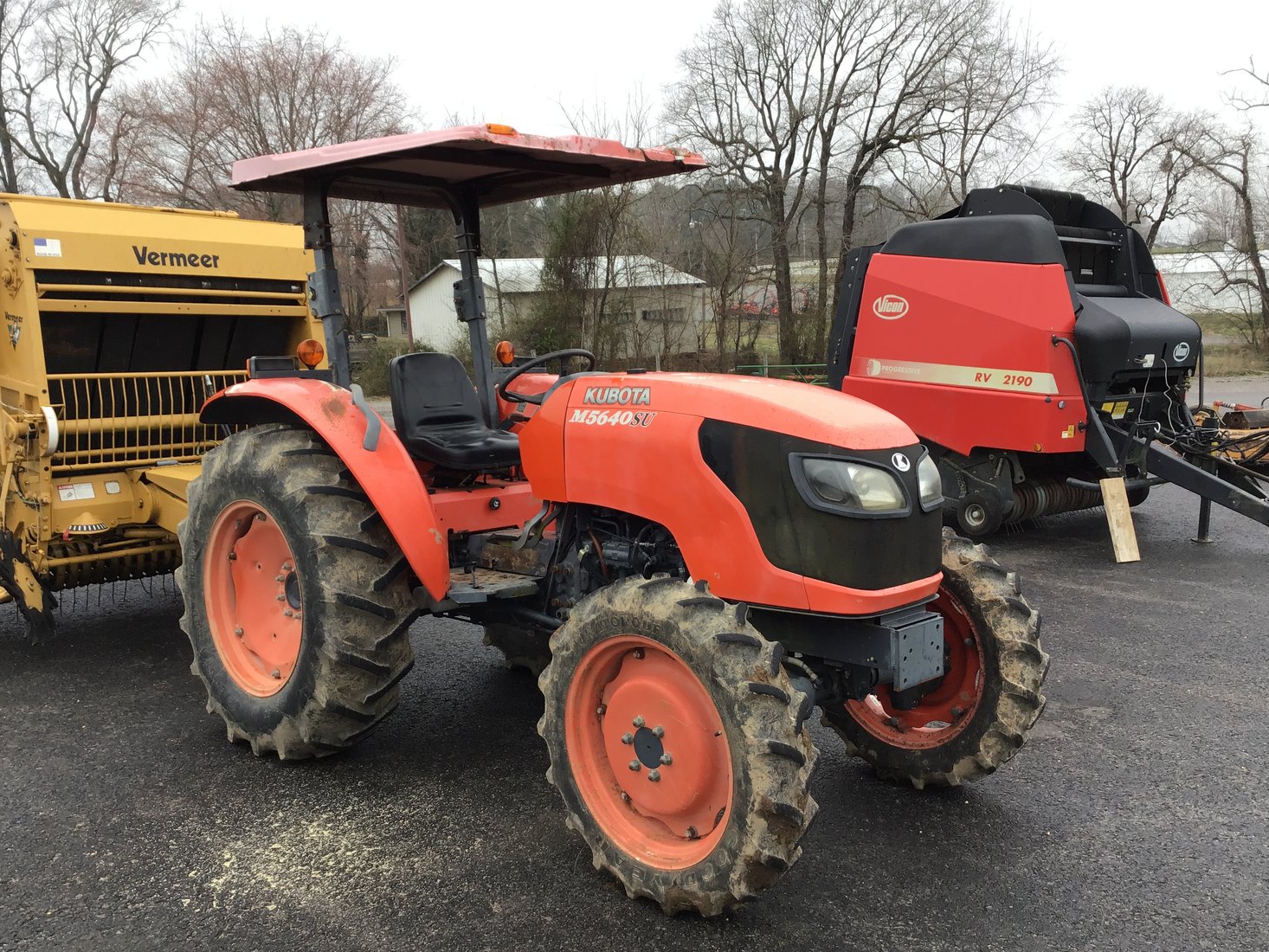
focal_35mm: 32
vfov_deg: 44.2
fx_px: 1173
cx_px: 643
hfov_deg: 56.8
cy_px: 470
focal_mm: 3.3
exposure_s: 1/120
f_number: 2.4
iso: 32
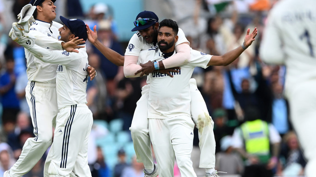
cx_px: 166
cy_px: 110
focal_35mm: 1142
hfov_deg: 1.9
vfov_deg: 1.1
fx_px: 9568
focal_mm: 600
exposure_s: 1/3024
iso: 1000
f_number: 4.5
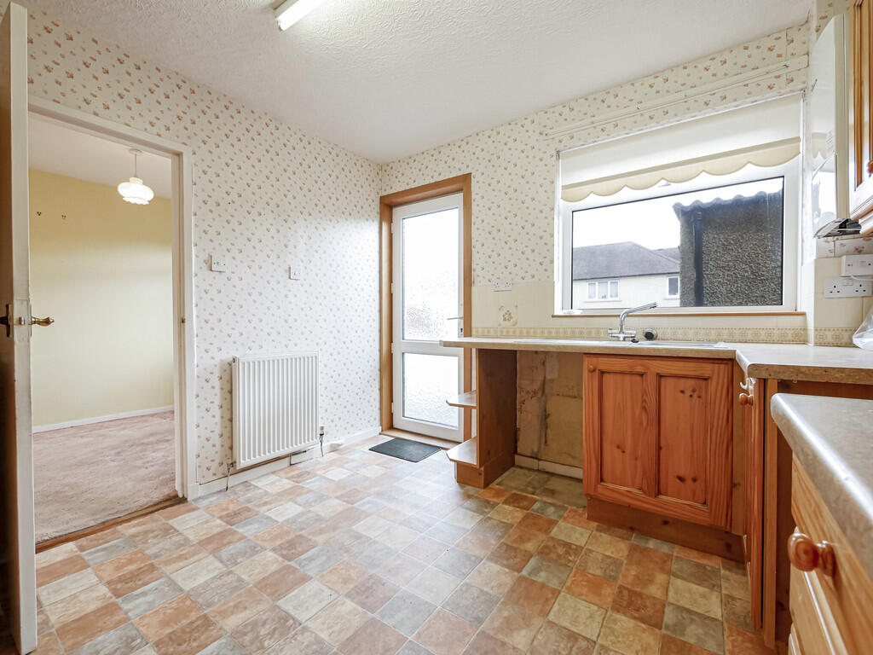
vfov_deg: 85.7
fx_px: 353
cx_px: 436
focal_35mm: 14
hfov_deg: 102.1
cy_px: 328
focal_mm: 7
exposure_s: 1/60
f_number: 4
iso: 500
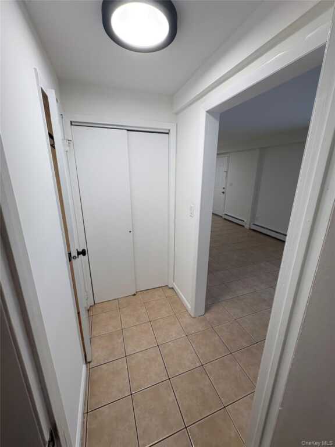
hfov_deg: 85.7
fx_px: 181
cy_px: 224
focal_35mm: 14
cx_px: 168
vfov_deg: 102.1
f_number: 2.2
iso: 80
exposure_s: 1/120
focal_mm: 2.22
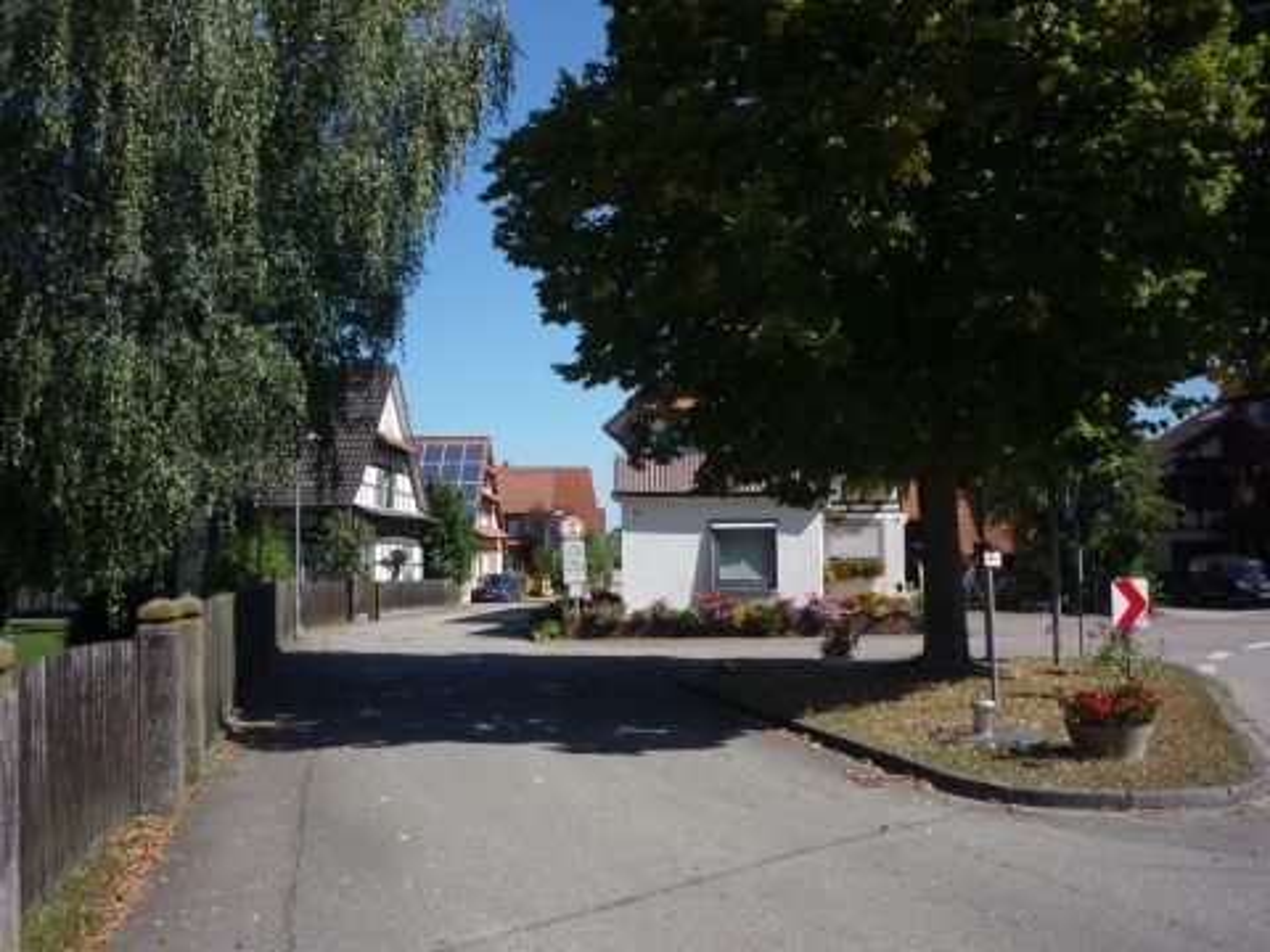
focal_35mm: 32
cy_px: 476
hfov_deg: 56.8
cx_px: 635
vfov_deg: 44.2
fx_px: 1174
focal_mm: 5.2
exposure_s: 1/400
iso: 100
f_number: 5.6
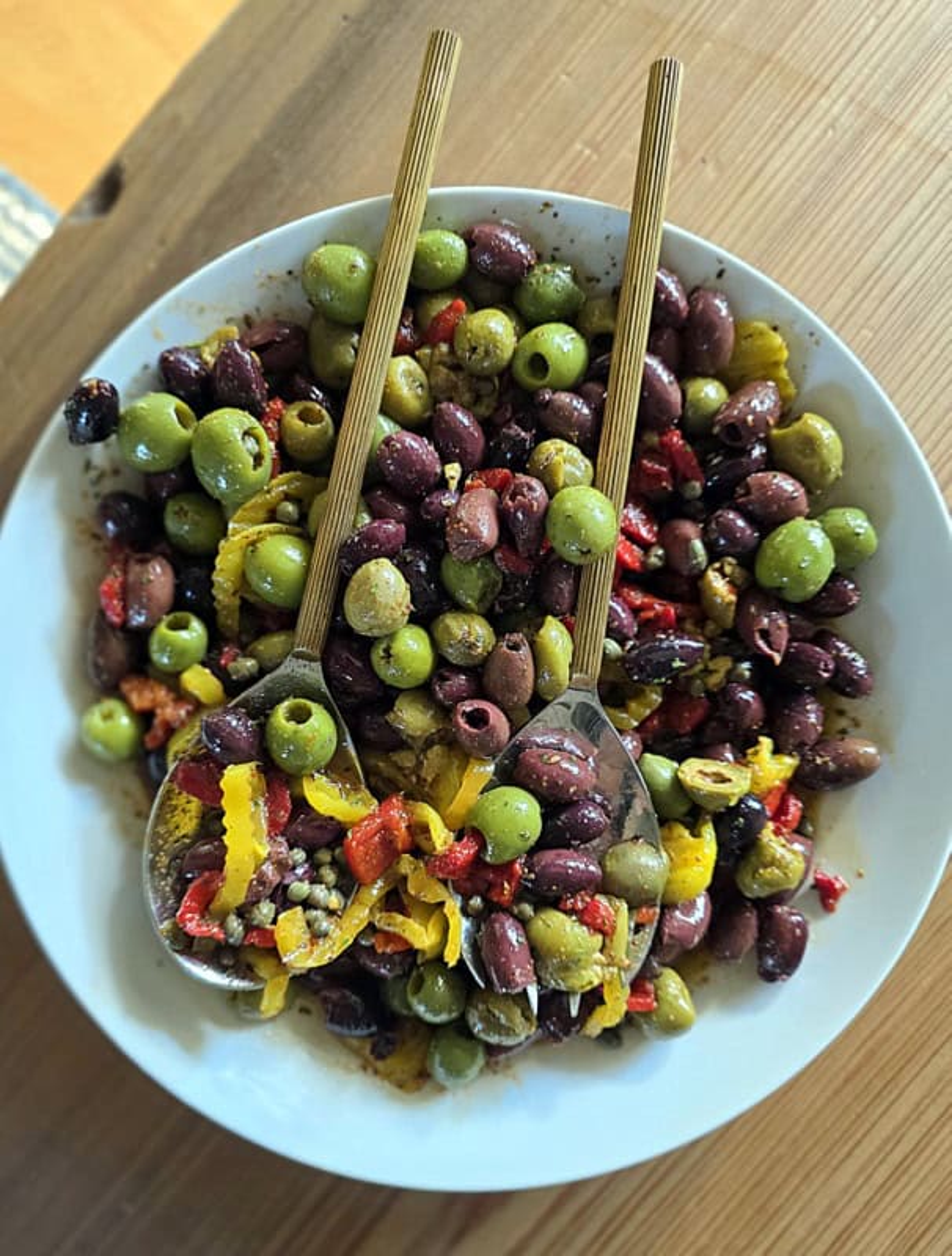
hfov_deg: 59.2
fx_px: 838
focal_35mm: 23
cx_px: 476
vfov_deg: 73.7
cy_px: 628
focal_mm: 6.3
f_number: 1.7
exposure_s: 1/240
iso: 800
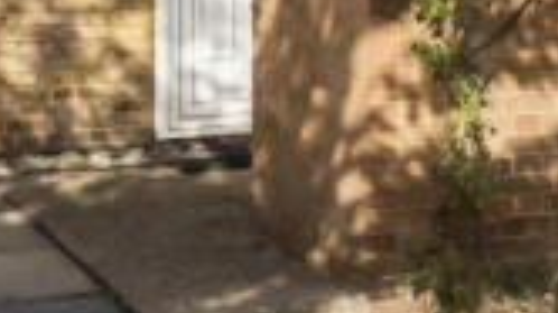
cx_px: 518
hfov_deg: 21.5
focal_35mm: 97
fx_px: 1434
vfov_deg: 11.4
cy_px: -284
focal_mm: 10
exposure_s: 1/1250
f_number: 8
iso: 640
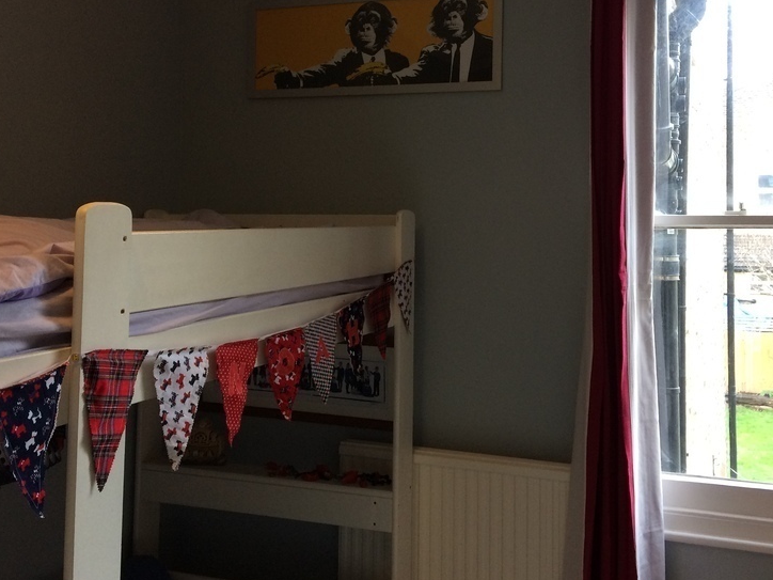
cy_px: 201
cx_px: 396
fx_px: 916
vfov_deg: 34.9
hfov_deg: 45.8
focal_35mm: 41
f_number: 2.2
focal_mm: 4.15
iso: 64
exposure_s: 1/33
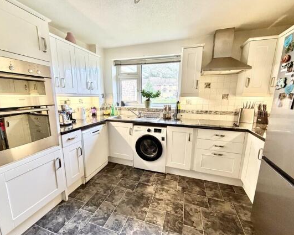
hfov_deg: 96.8
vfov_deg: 84.0
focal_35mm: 15
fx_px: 131
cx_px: 145
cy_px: 120
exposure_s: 1/50
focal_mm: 2.22
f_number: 2.2
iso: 320
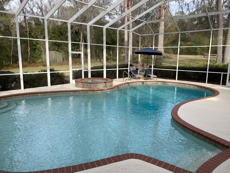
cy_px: 86
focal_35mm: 26
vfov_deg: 53.1
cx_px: 115
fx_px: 173
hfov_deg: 67.3
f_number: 1.8
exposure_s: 1/576
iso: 32
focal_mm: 4.25
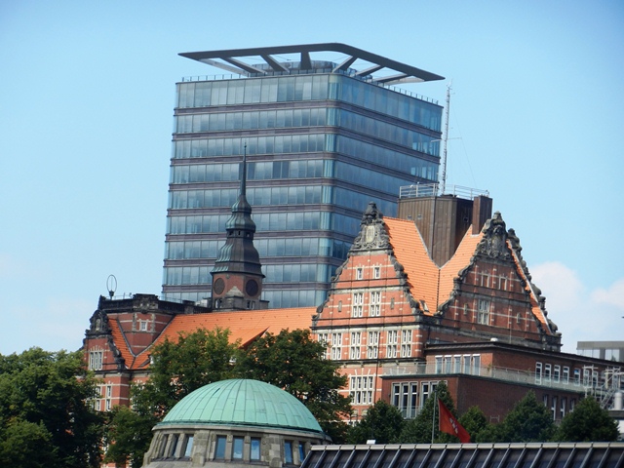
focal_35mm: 189
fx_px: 3407
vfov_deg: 7.9
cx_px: 312
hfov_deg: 10.5
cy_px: 234
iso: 160
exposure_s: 1/640
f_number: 5.3
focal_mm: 34
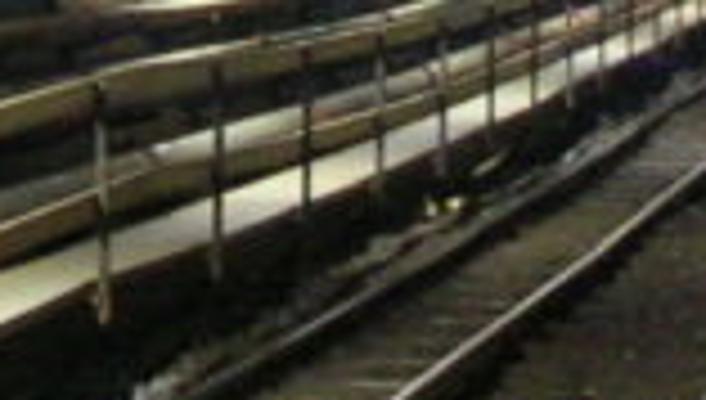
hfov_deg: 8.6
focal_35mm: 248
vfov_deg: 4.9
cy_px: -360
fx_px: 4651
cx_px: -45
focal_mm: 5.8
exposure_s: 1
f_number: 3
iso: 200
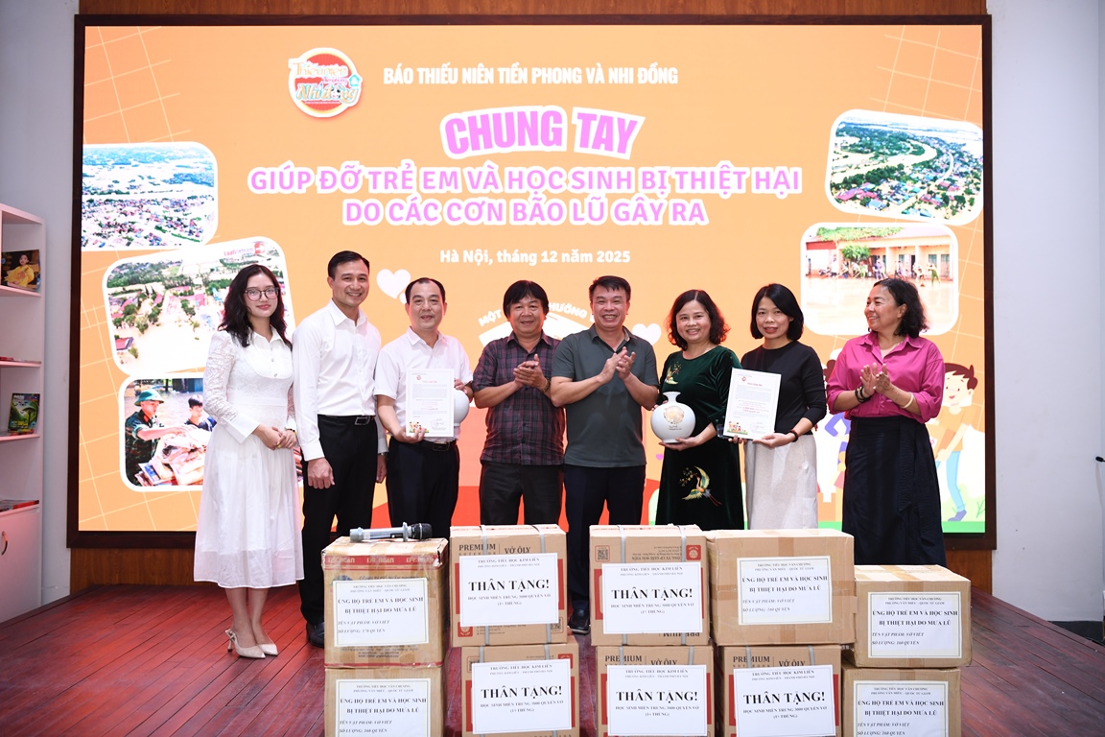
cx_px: 552
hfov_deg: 58.7
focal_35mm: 32
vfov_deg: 41.1
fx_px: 982
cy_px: 368
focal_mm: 32
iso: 1000
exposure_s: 1/125
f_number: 3.2
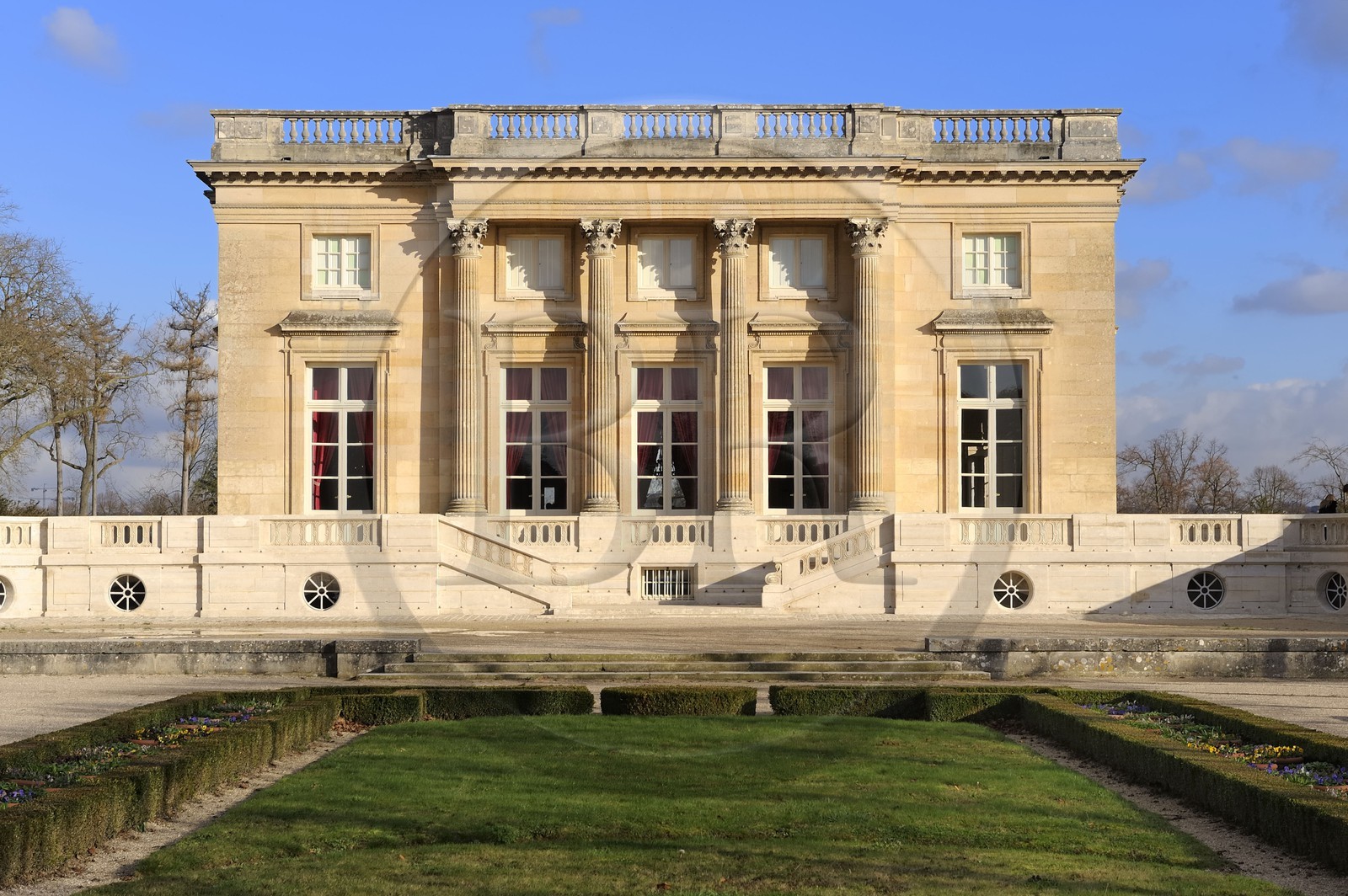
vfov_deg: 19.4
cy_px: 448
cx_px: 674
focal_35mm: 70
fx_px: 2619
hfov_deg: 28.9
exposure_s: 1/160
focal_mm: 70
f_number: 13
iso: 200
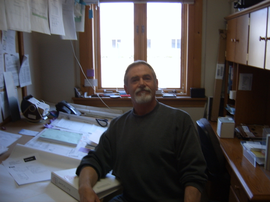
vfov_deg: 40.7
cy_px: 101
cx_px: 135
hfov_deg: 52.6
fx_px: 273
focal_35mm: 35
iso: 50
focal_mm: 5.8
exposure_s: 1/45
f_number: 2.8
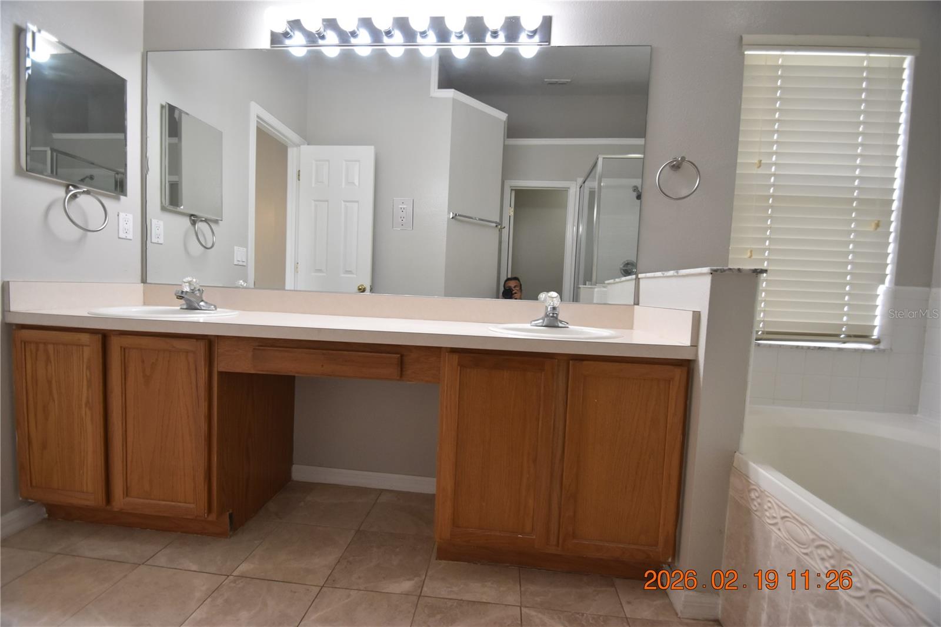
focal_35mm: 15
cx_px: 470
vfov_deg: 77.3
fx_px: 392
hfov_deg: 100.4
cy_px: 314
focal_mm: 10
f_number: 3.5
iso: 800
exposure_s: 1/125
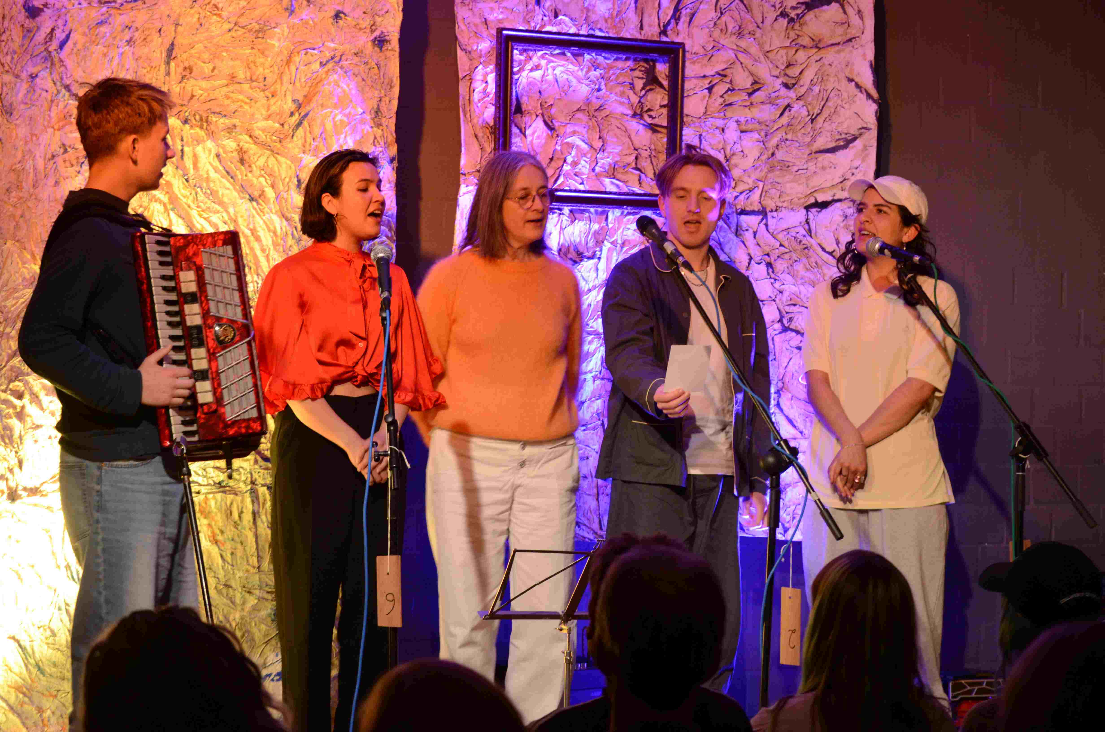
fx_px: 2849
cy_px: 366
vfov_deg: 14.6
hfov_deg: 22.0
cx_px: 552
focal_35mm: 93
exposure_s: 1/20
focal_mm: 62
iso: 1000
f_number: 5.6
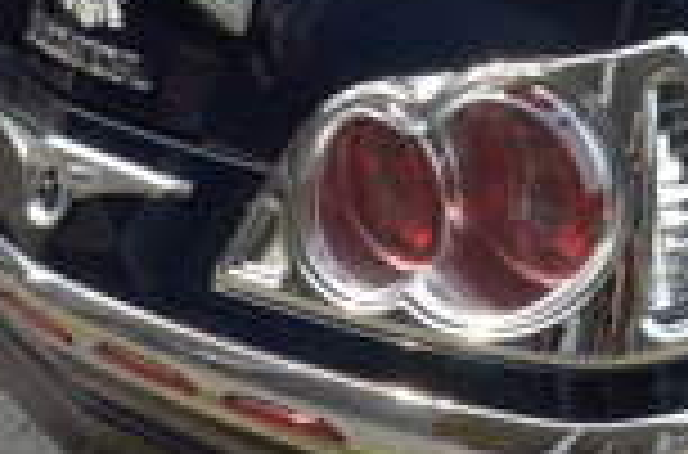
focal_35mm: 133
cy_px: -328
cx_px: 589
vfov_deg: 9.8
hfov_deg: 15.3
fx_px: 2536
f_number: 8
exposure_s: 1/180
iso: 160
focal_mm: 21
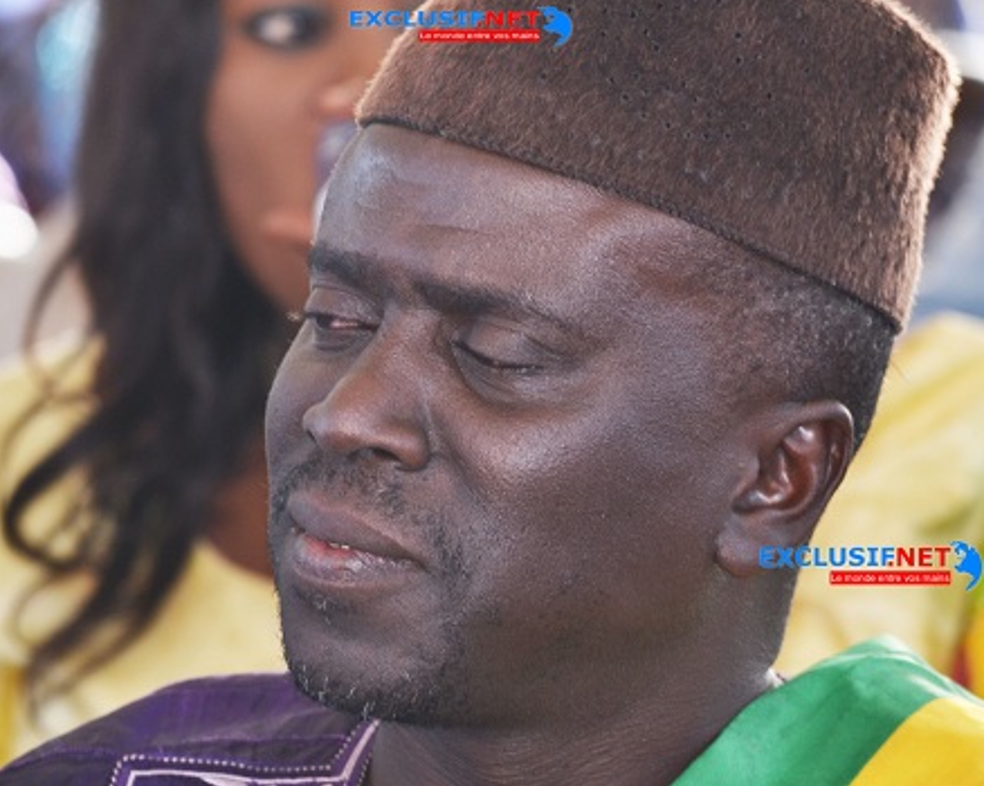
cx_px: 517
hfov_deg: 5.0
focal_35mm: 391
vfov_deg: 4.0
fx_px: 11382
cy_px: 345
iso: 100
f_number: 5.6
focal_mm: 200
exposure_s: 1/60
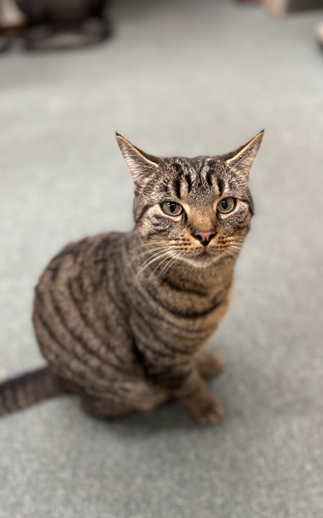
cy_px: 260
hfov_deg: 47.4
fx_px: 366
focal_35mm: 26
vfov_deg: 70.4
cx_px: 189
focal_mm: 6.86
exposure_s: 1/60
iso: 200
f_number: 1.78
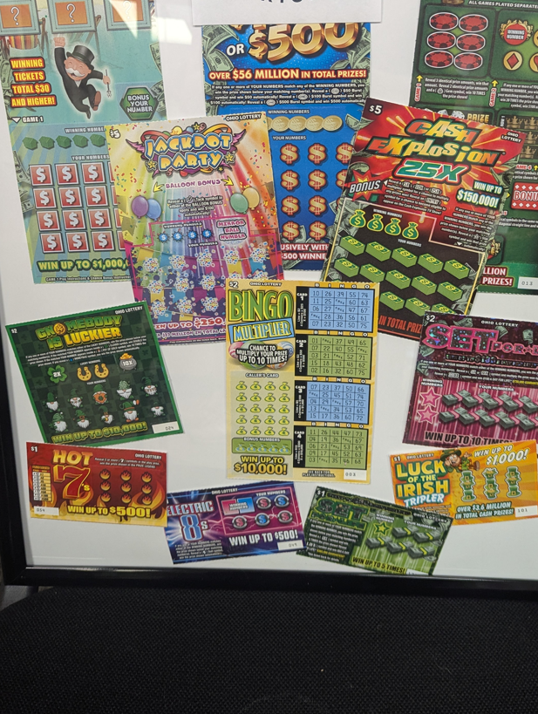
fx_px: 723
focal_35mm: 35
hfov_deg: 40.7
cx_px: 305
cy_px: 232
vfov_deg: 51.5
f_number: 1.85
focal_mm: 6.81
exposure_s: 1/120
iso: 321
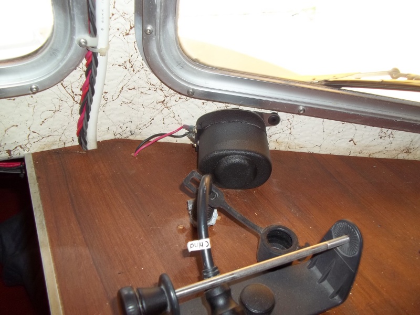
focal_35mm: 32
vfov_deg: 44.2
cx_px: 210
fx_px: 388
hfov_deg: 56.8
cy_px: 158
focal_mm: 5.7
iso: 64
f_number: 2.9
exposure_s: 1/60
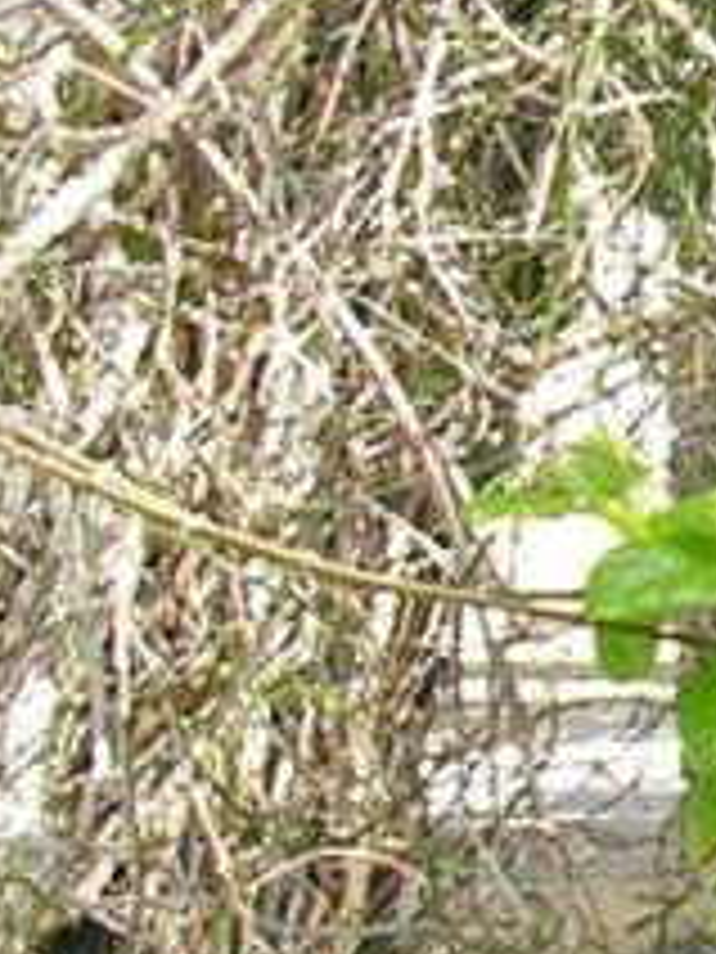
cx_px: 1905
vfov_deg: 7.8
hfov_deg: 5.6
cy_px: 585
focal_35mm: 253
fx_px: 6977
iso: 50
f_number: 4.5
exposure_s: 1/97.1
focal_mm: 8.9
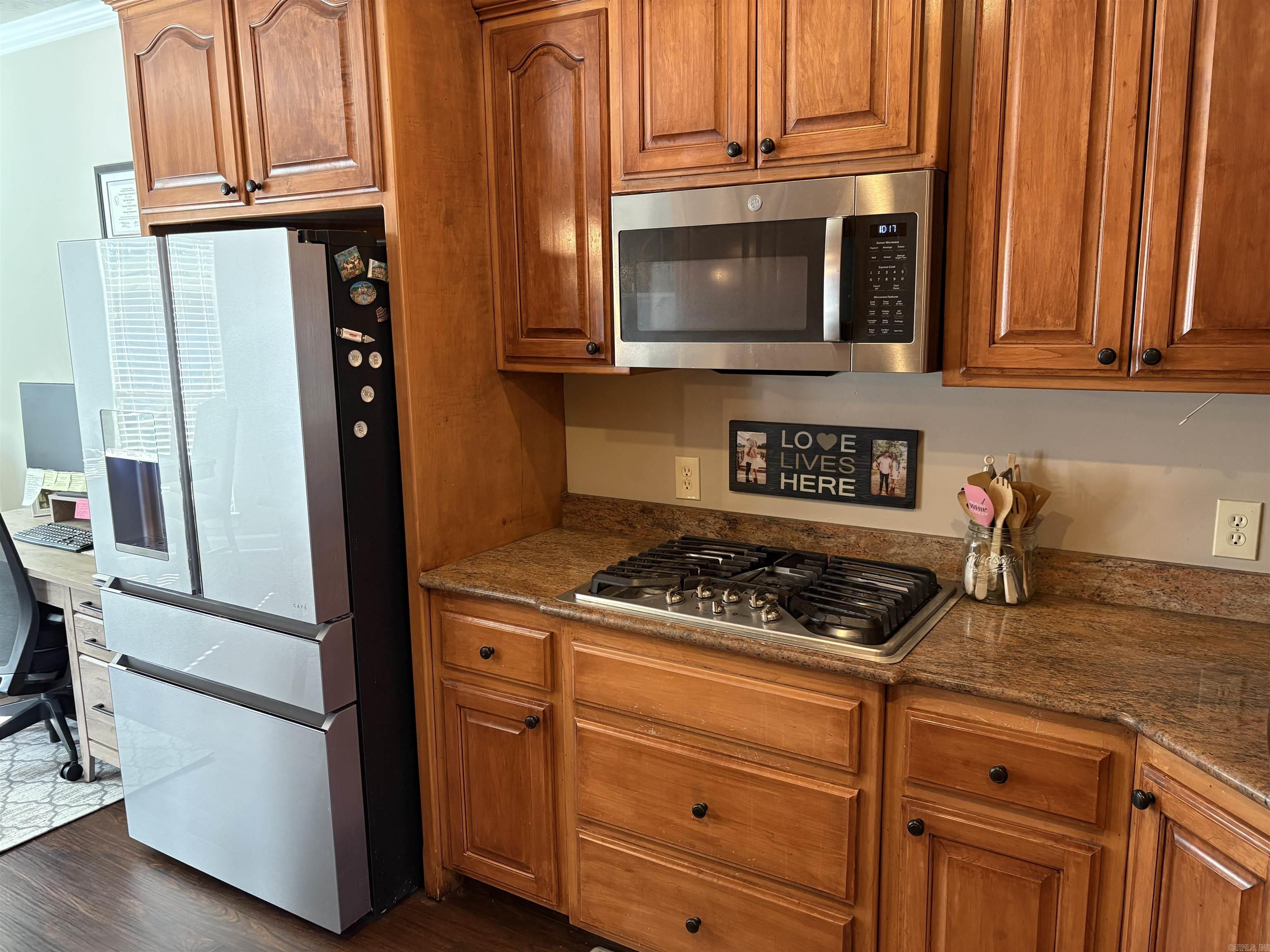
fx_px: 954
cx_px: 635
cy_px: 476
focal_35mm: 26
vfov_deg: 53.1
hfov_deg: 67.3
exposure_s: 1/60
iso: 200
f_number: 1.6
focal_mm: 5.96
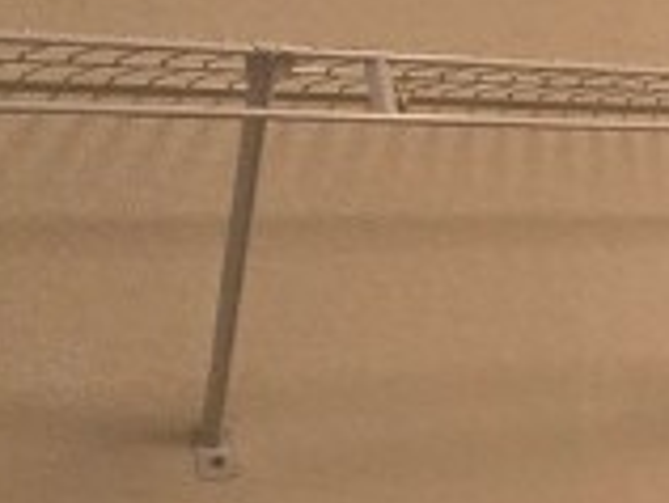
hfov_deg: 15.6
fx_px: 1626
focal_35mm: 84
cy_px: 575
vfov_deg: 17.0
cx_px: 1503
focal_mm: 2.2
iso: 320
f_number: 2.2
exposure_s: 1/60
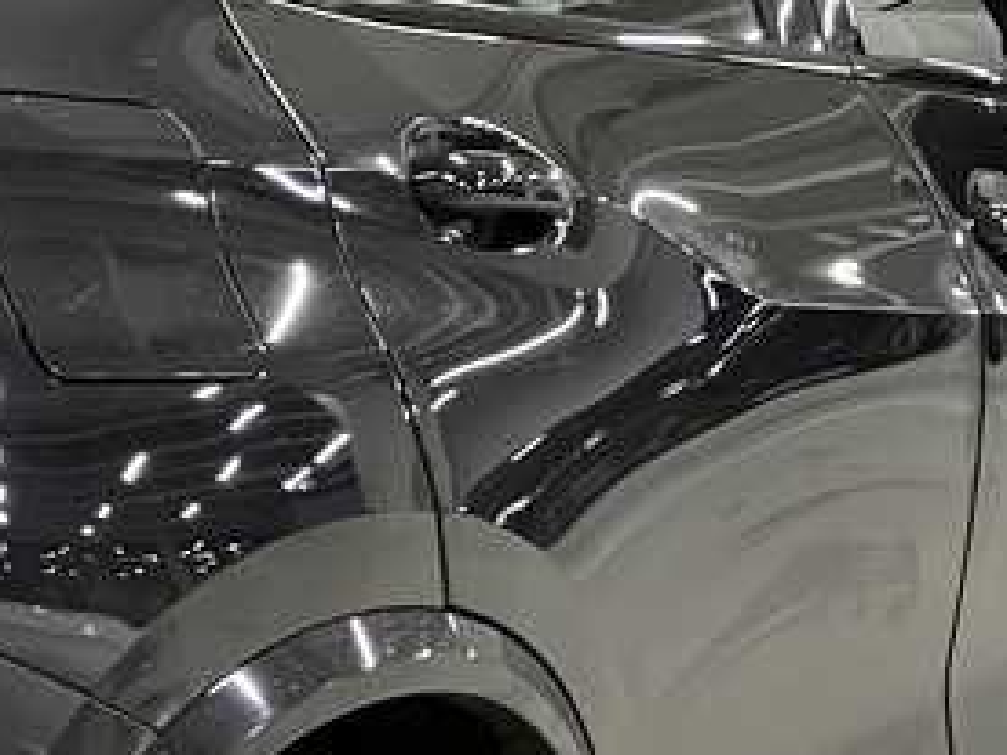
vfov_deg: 10.2
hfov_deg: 12.7
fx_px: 4247
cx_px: -602
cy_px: 449
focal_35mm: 146
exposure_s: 1/50
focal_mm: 3.99
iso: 200
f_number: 1.8
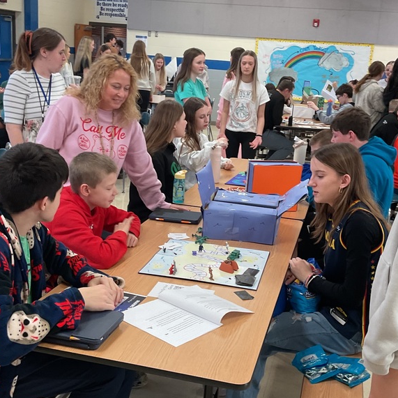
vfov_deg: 36.7
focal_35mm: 46
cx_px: 192
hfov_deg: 36.8
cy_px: 234
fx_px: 598
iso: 50
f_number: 1.8
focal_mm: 3
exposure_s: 1/60
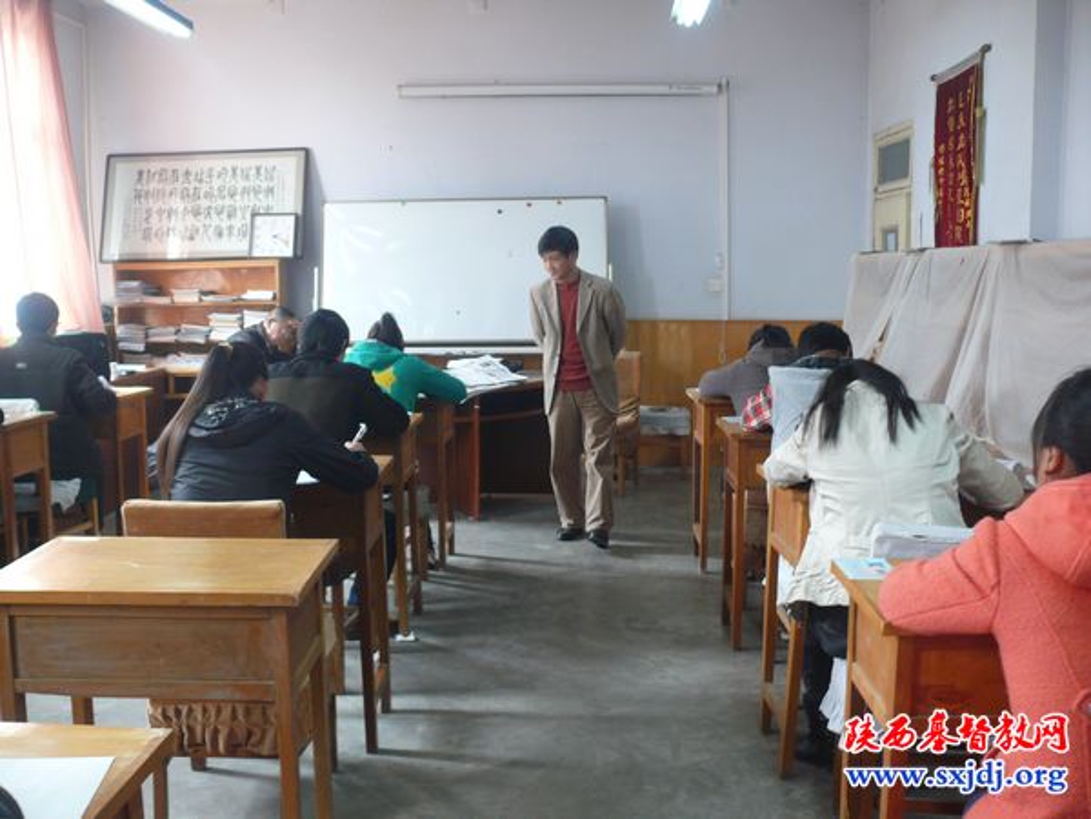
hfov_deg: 52.6
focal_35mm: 35
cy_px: 410
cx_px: 546
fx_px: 1103
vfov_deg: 40.7
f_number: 2.8
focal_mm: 7.4
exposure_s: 1/25
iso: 200
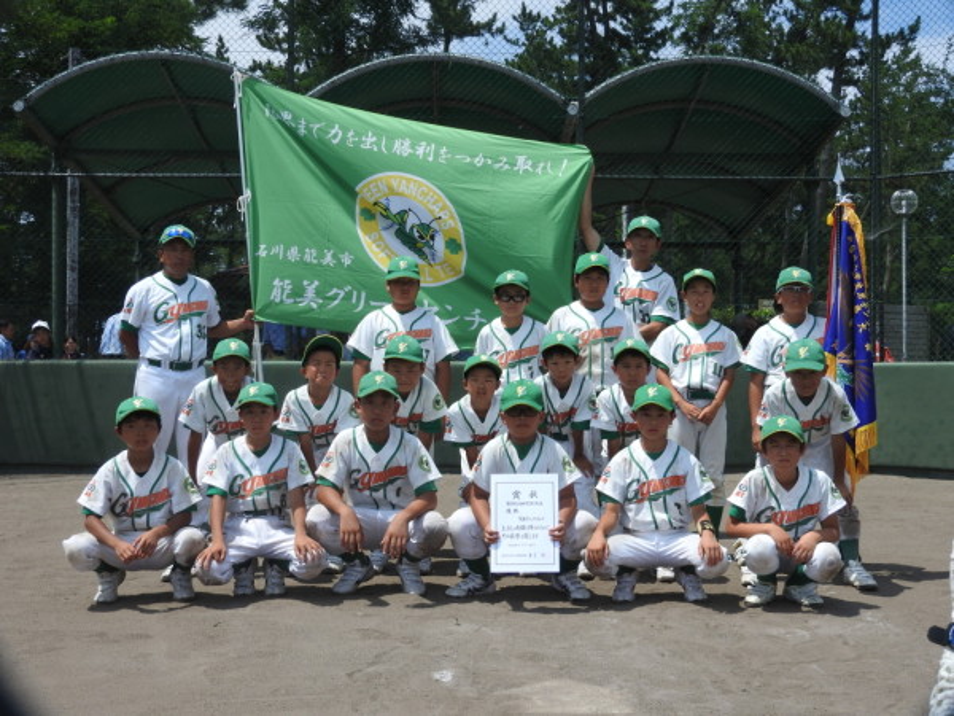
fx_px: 1378
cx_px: 477
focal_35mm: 50
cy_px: 358
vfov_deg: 29.1
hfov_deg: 38.2
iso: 100
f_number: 4
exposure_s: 1/1250
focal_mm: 9
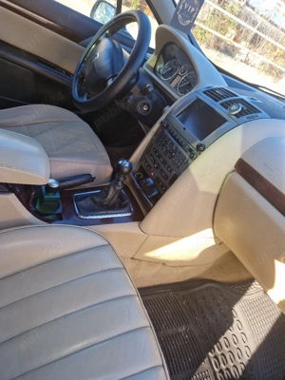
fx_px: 252
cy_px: 190
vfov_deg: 73.9
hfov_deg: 58.9
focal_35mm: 23
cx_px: 142
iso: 50
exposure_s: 1/182
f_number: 1.8
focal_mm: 5.4
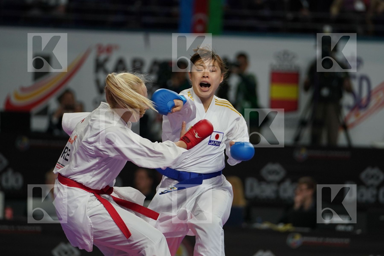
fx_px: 2816
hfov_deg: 7.8
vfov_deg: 5.2
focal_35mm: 264
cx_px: 192
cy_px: 128
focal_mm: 176
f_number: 2.8
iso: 1000
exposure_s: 1/1000
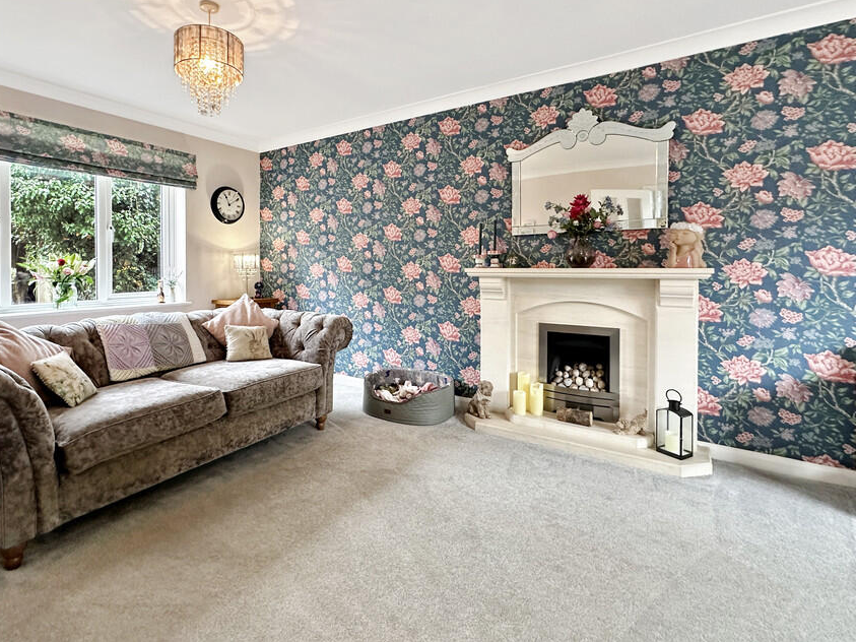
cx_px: 377
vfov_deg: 74.7
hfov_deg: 90.6
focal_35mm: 17
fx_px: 420
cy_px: 329
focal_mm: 2.22
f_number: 2.2
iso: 400
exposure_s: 1/50
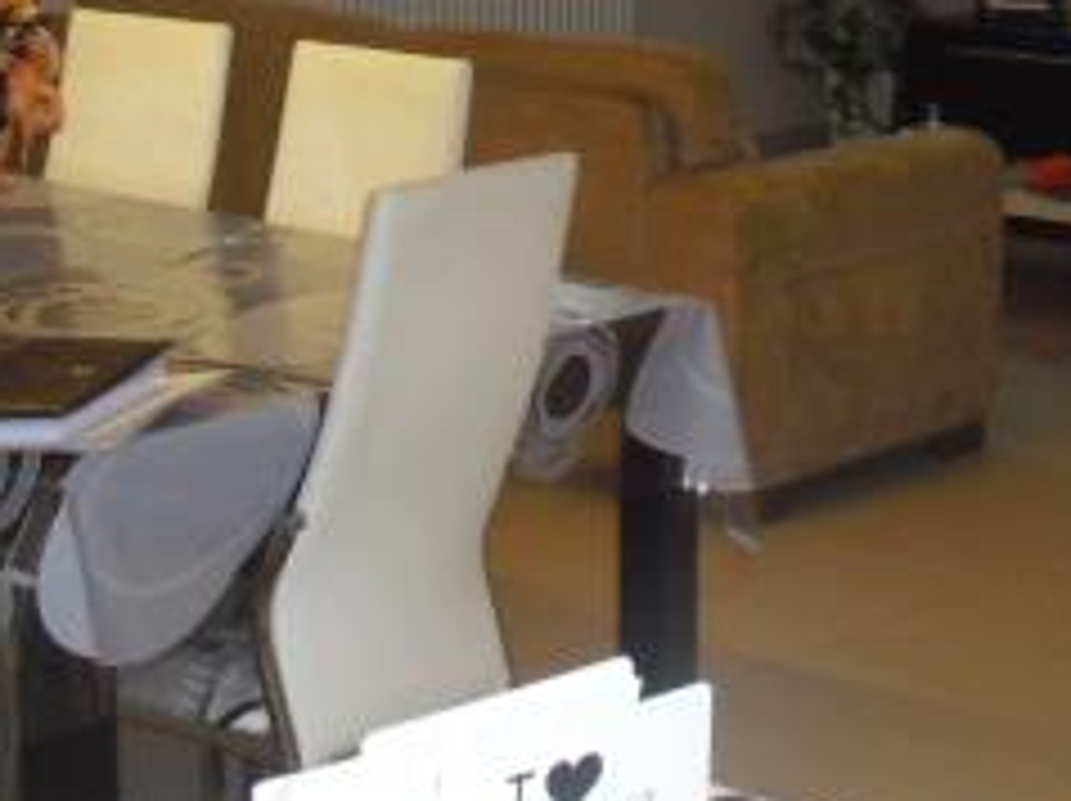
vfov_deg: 15.0
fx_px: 2998
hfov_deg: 20.1
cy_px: -4
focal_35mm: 97
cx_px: 837
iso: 400
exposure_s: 1/60
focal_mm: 6.3
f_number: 3.1
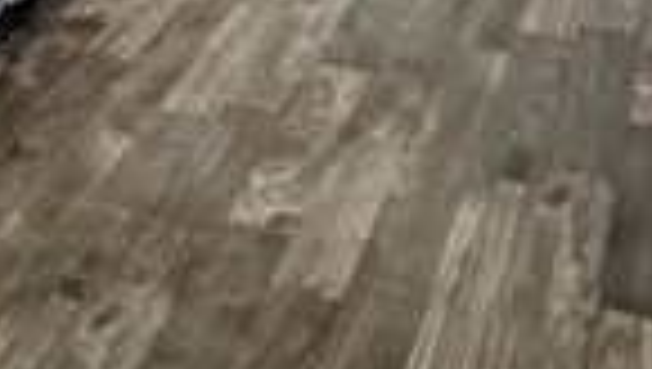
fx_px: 1350
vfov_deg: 14.5
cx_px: 112
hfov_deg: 26.5
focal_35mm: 78
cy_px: -194
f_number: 1.8
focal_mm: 5.4
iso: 640
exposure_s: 1/33
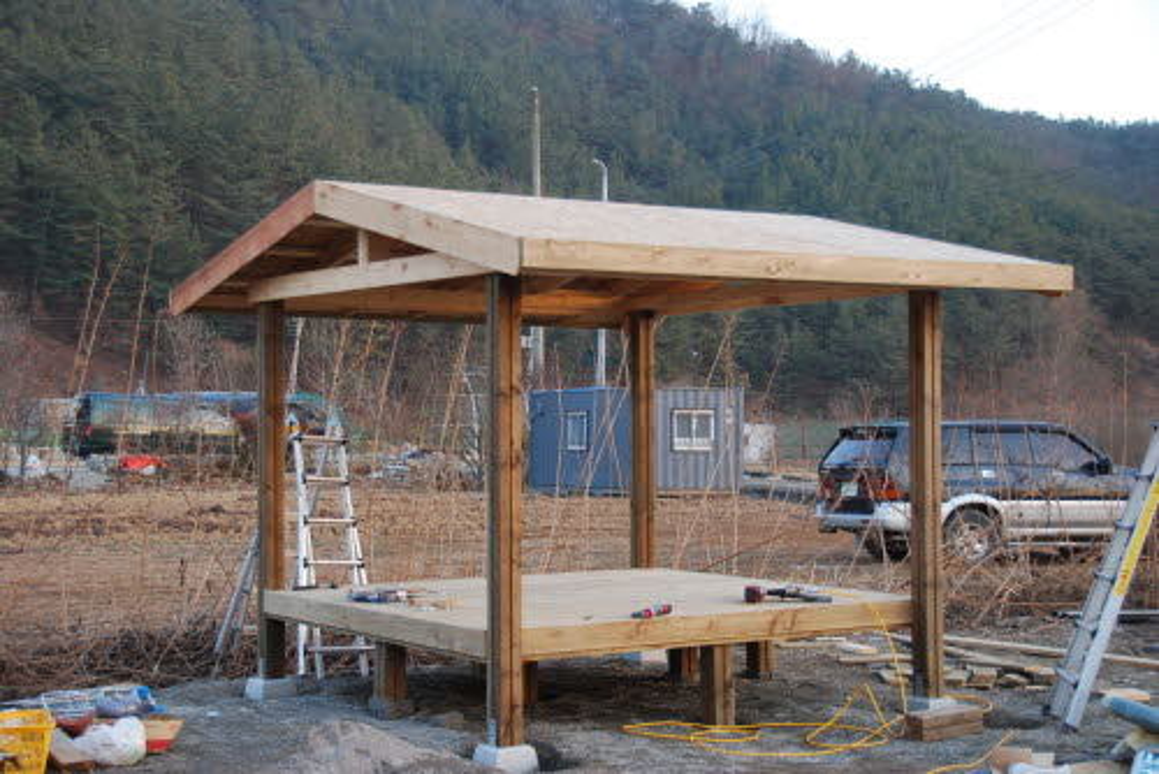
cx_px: 580
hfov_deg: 36.9
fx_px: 1739
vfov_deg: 25.1
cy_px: 387
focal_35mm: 54
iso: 200
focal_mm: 36
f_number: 4.5
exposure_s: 1/50
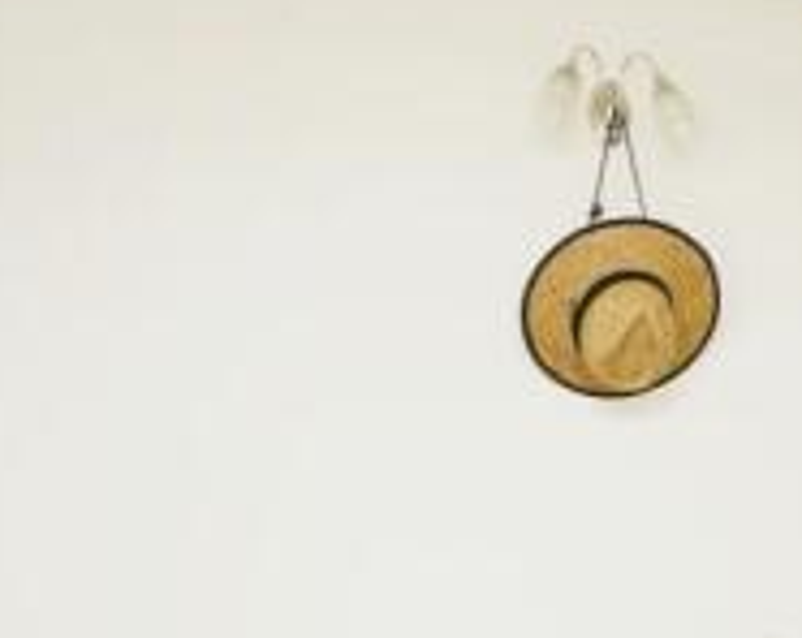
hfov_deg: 30.1
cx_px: 968
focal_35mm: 53
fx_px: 1255
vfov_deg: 28.1
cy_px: 481
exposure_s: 1/20
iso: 200
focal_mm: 16
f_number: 6.7
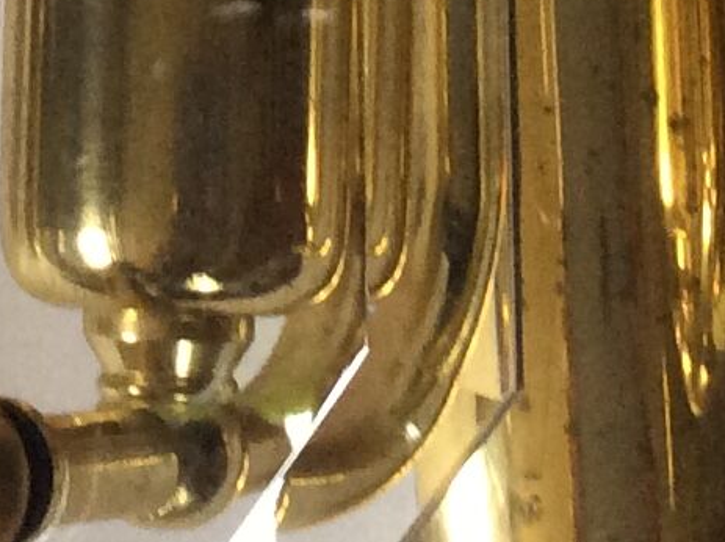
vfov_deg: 8.1
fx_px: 3744
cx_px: -39
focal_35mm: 179
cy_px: -337
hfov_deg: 10.9
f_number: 2.4
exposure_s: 1/25
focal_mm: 3.3
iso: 125
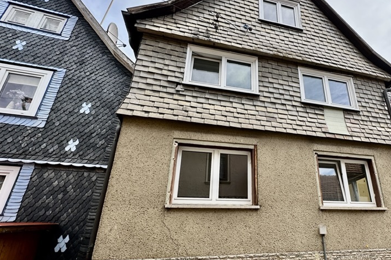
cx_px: 262
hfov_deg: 78.5
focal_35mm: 21
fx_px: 228
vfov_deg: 58.9
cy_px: 159
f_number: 2.2
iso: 40
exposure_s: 1/518
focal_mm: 2.22
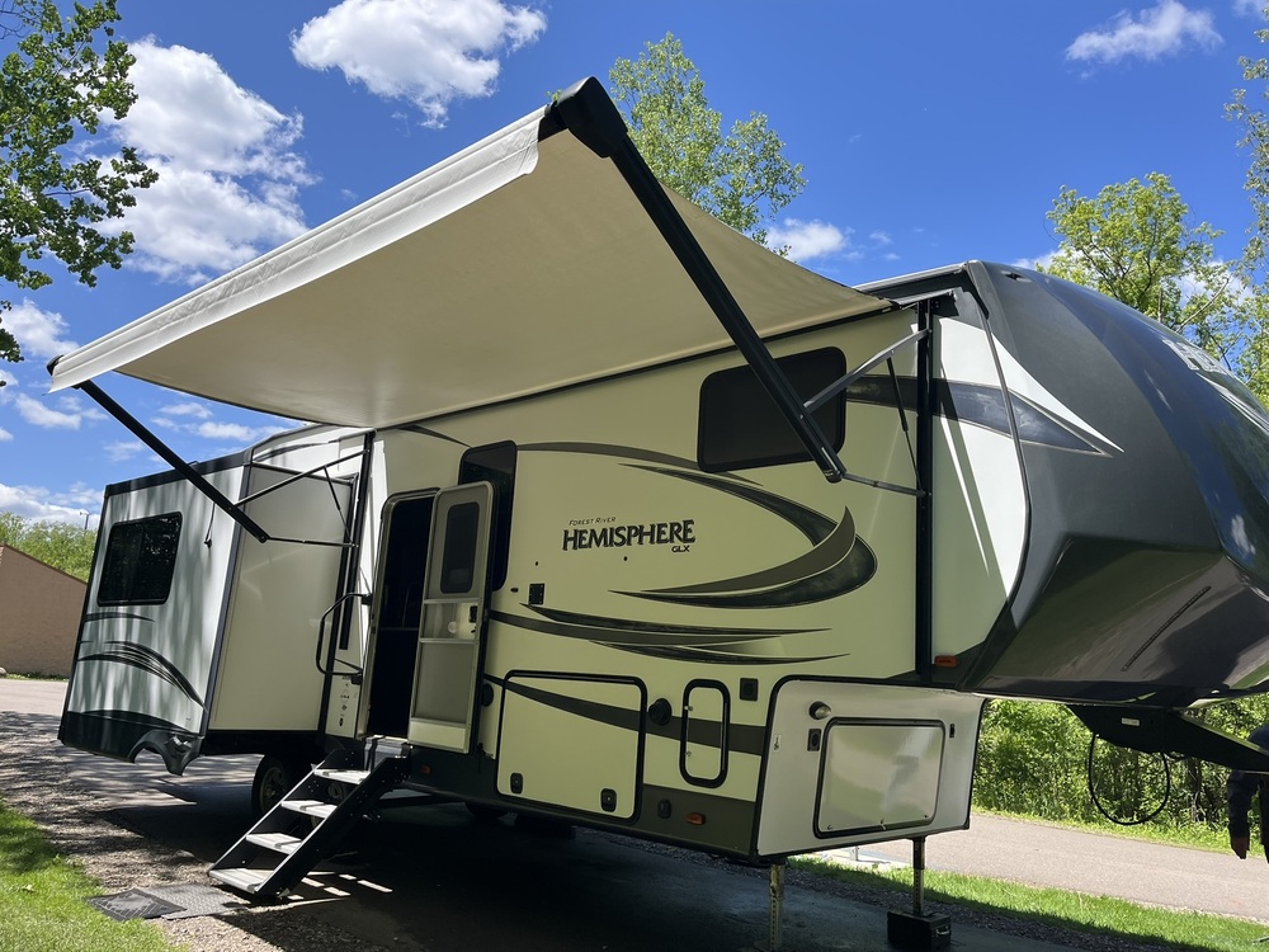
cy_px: 476
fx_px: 953
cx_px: 634
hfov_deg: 67.3
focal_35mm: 26
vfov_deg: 53.1
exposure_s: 1/1923
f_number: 1.6
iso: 50
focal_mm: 5.1
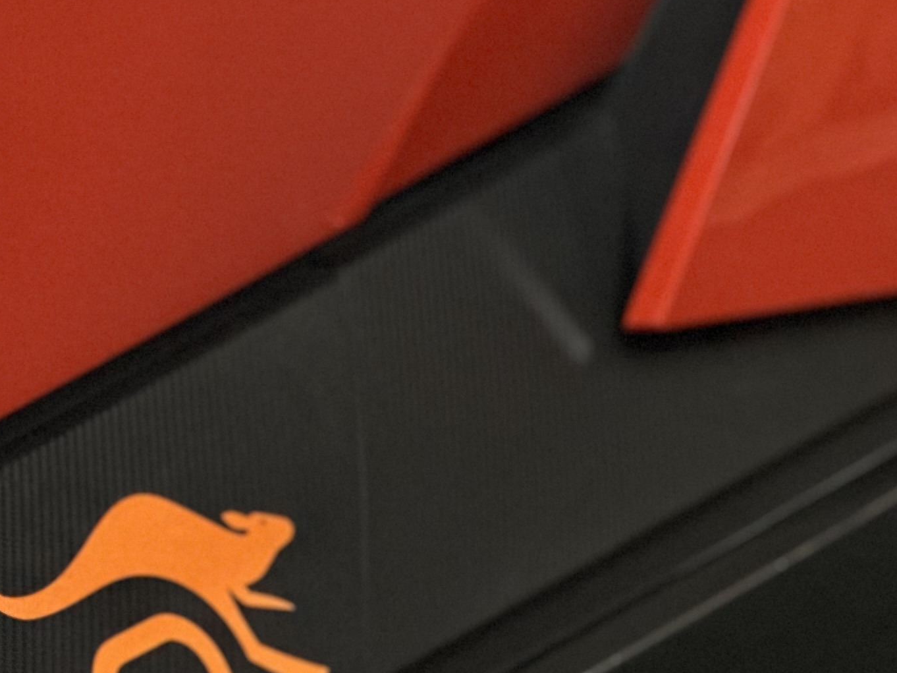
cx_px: -29
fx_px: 5907
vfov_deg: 6.5
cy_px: -202
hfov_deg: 8.6
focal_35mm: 228
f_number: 2.8
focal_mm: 9
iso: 250
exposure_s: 1/87
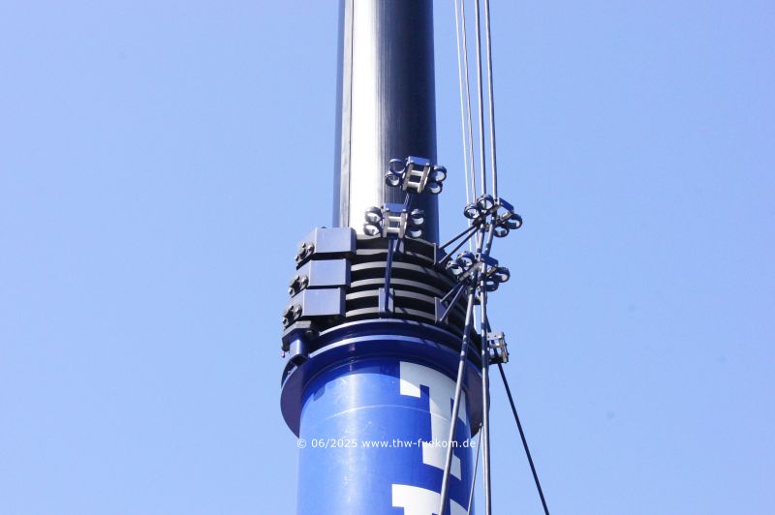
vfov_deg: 16.5
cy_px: 258
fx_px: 1775
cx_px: 388
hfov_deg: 24.6
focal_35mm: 82
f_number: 13
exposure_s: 1/500
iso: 1250
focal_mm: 55
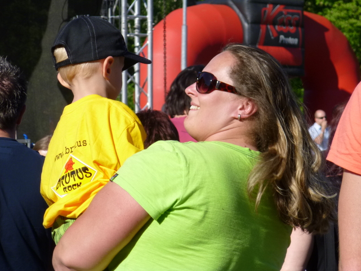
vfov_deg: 6.1
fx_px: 2524
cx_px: 176
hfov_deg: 8.2
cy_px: 105
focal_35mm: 242
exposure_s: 1/400
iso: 100
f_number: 5.8
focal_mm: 34.6
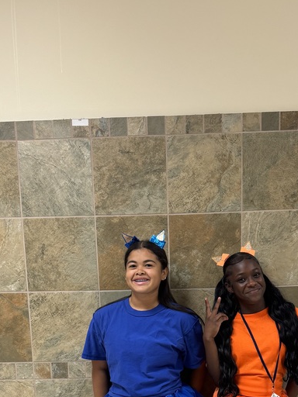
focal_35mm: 48
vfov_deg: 36.5
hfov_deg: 30.2
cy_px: 378
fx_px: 551
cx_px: 172
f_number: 1.78
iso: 160
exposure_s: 1/61
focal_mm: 6.76
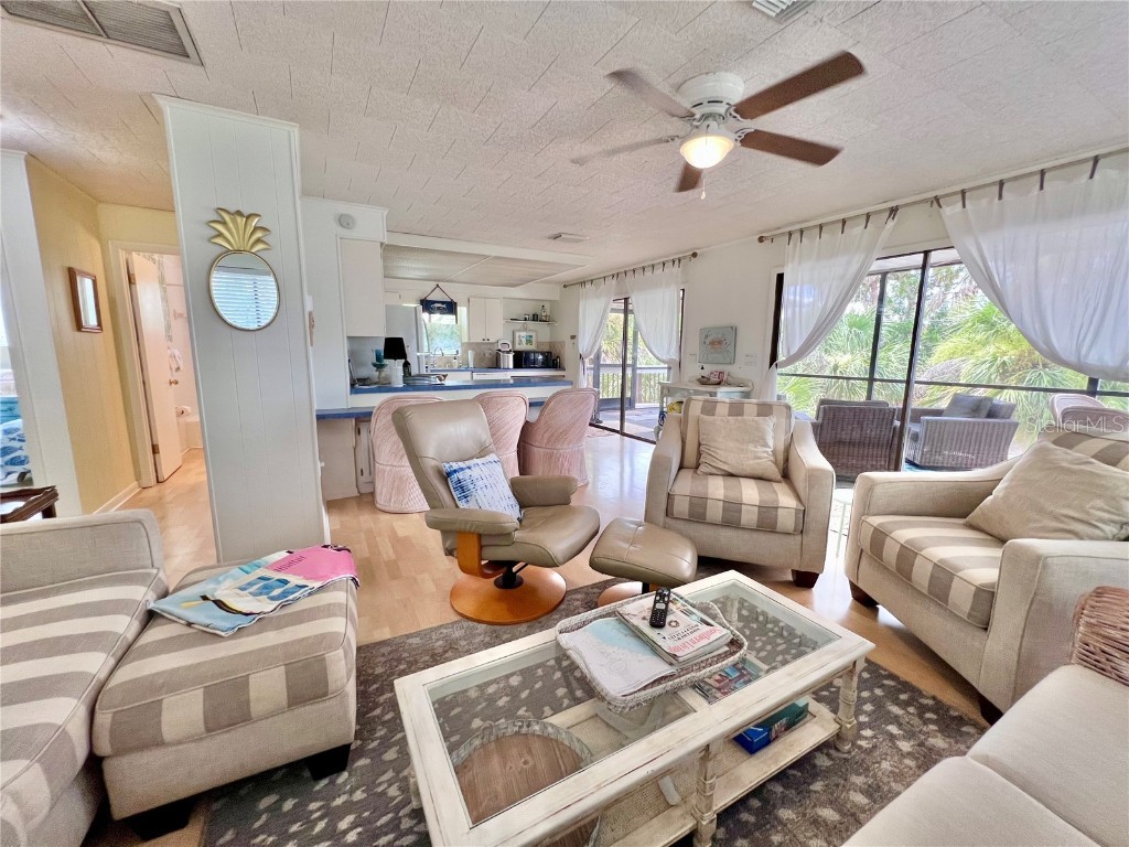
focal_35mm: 13
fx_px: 424
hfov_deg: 106.2
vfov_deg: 89.9
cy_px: 424
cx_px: 564
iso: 160
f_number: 1.8
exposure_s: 1/120
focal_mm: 1.57
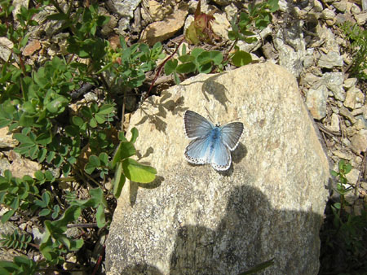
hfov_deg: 51.3
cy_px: 138
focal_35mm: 36
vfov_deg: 39.7
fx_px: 382
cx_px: 184
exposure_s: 1/473
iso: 100
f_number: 5.2
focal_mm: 4.7
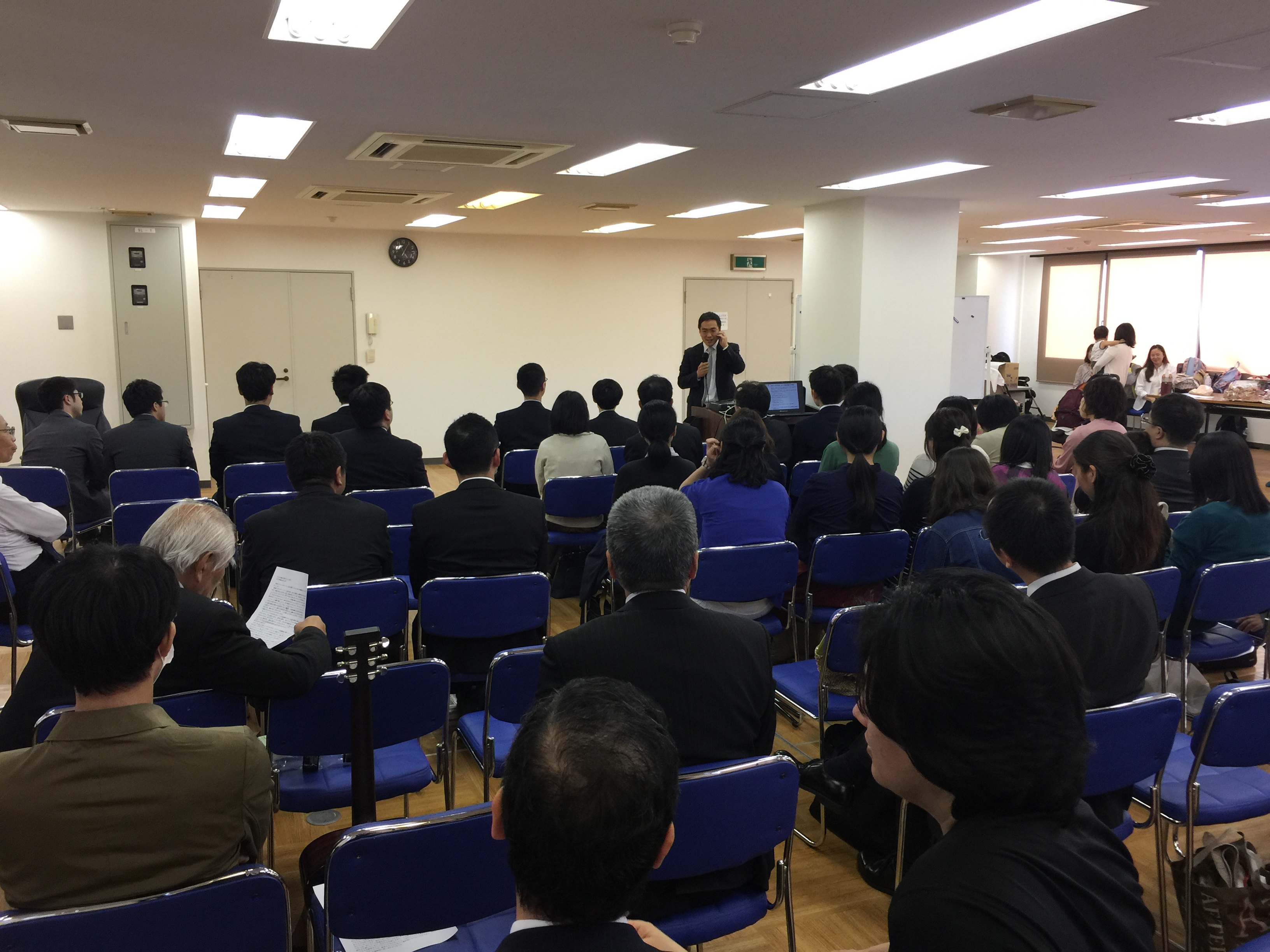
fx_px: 1064
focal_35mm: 29
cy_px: 476
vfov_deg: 48.2
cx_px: 635
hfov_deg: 61.7
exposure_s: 1/30
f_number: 2.2
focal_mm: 4.15
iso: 32
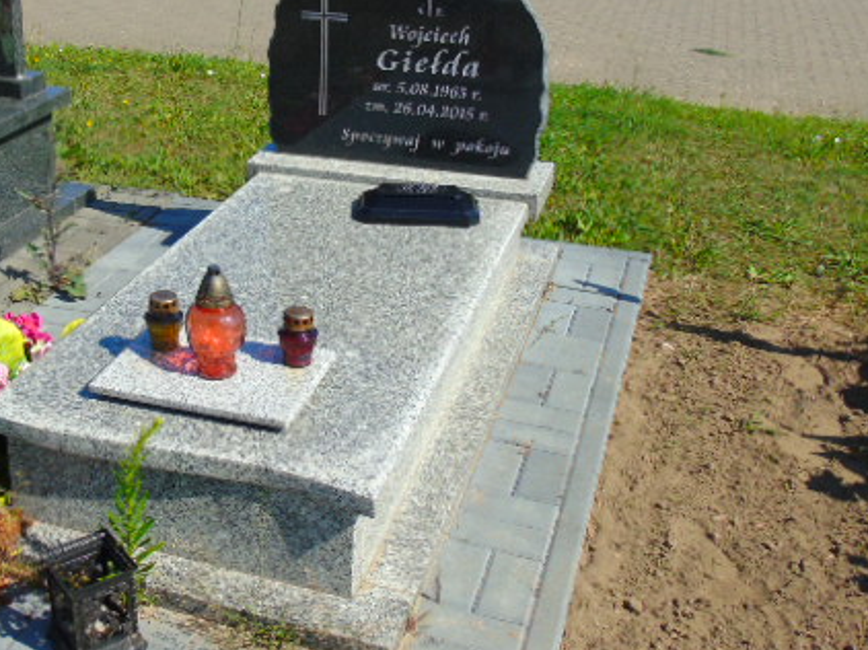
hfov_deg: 42.1
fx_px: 1103
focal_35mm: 44
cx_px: 253
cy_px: 292
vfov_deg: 32.8
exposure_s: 1/800
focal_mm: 5.2
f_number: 3.6
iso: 80
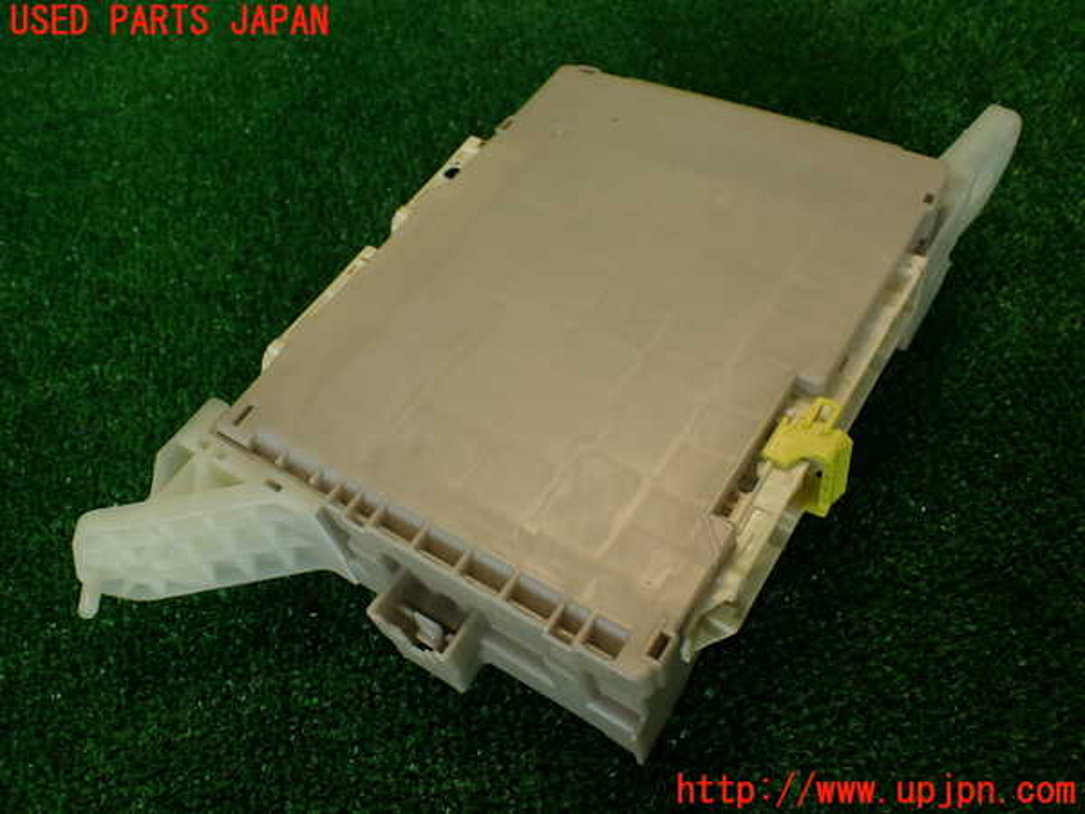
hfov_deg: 60.0
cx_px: 542
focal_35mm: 30
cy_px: 407
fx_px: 940
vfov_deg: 46.8
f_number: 2.3
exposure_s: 1/60
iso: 100
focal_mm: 5.4
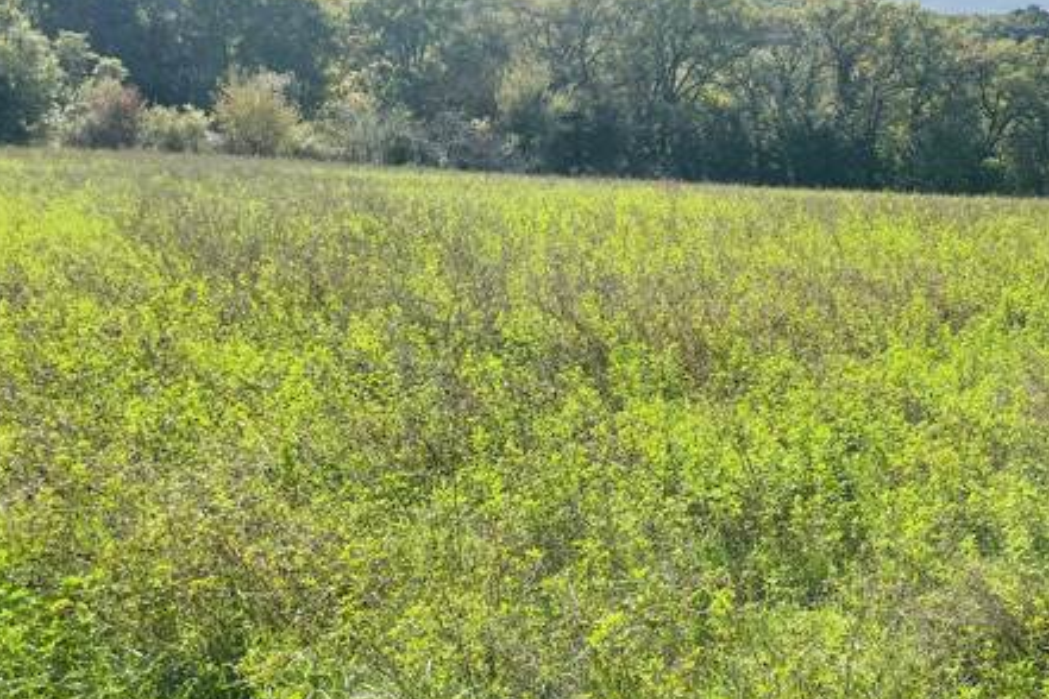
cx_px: 921
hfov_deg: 38.0
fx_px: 1428
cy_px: 378
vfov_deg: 27.5
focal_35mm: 49
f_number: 1.6
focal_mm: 5.1
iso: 50
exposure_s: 1/2825
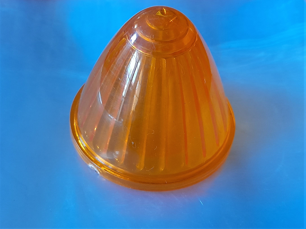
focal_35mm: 25
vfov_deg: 54.9
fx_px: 221
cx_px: 153
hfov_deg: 69.4
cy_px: 114
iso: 400
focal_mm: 4.6
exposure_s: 1/33
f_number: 2
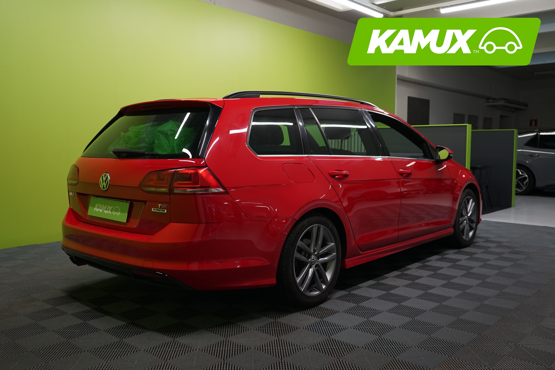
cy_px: 185
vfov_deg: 41.1
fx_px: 493
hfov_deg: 58.7
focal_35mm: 32
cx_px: 278
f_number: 4.5
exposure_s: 1/50
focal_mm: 32
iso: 1250
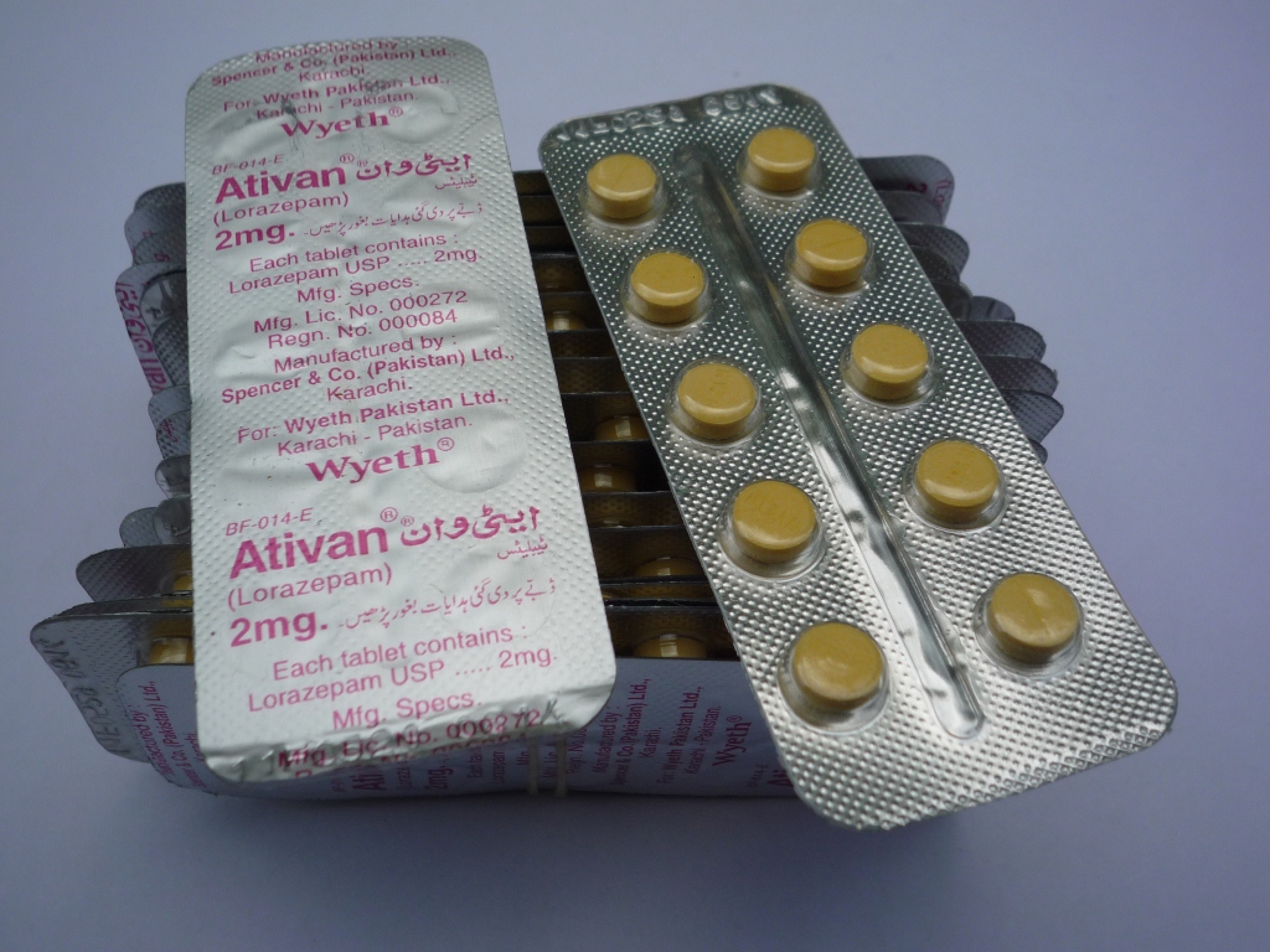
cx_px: 635
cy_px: 476
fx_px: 1431
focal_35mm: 39
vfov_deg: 36.8
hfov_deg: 47.9
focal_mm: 6.8
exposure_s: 1/200
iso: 100
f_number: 4
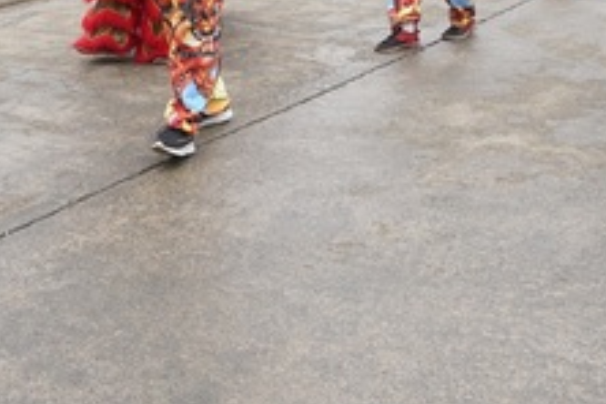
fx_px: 1313
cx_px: 317
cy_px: -172
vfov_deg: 16.2
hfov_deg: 26.0
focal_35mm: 78
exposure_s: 1/200
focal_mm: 24
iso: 800
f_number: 4.5
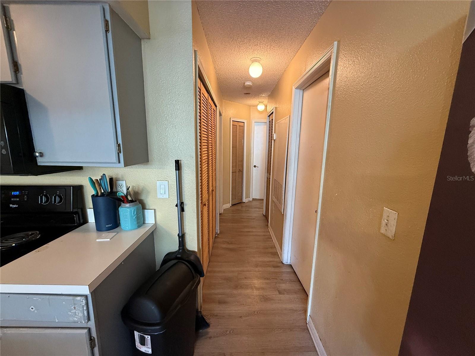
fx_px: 192
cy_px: 178
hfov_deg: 102.1
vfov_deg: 85.7
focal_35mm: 14
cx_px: 238
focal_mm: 2.22
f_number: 2.2
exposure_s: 1/60
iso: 500
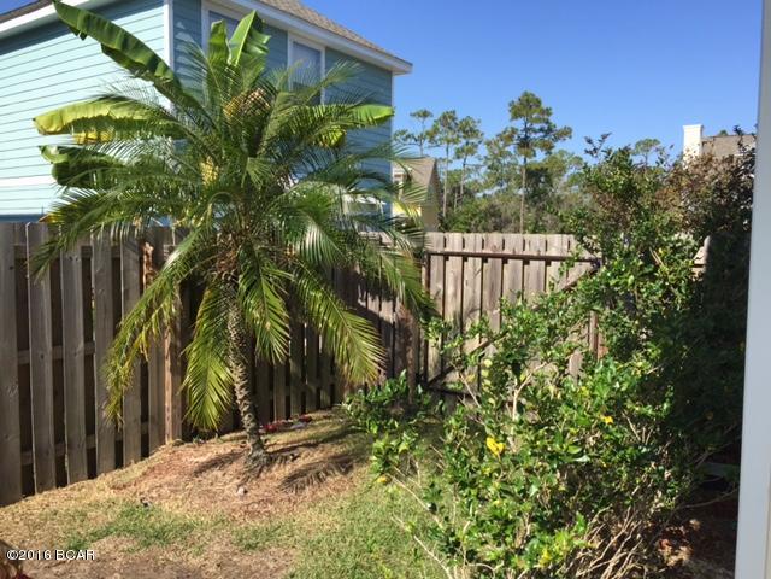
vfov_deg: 48.2
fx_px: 646
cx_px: 386
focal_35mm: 29
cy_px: 290
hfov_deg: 61.7
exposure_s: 1/1464
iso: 32
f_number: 2.2
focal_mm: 4.15
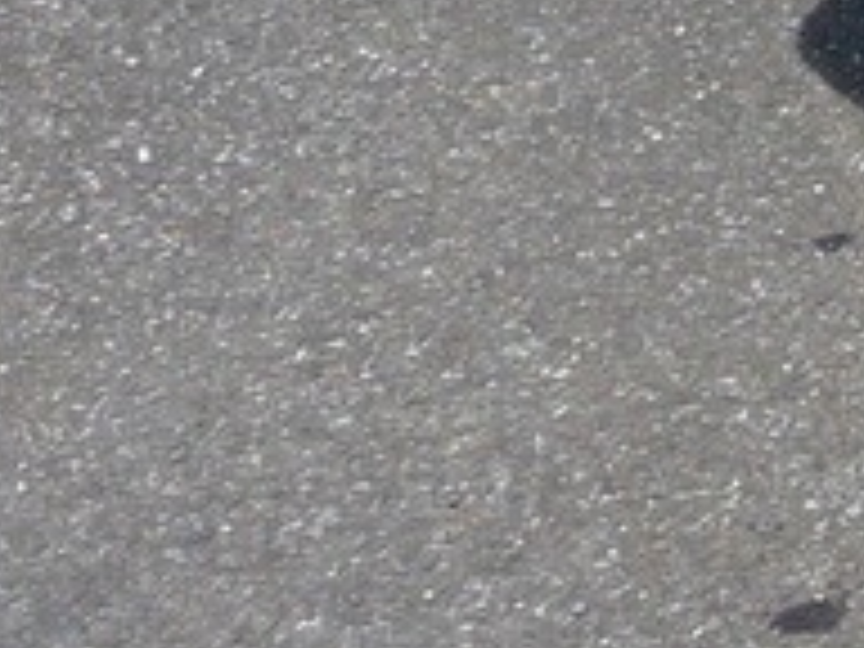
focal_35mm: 146
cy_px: -666
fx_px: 3644
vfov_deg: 9.5
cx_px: 2002
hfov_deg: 11.4
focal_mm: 4.7
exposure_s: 1/800
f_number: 3.3
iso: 100
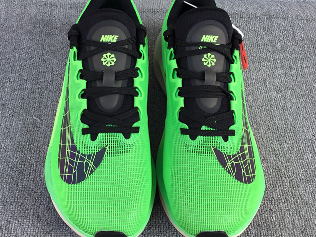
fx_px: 402
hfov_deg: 42.9
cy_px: 106
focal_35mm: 44
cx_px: 141
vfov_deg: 32.9
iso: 25
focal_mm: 3.3
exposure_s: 1/206
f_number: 2.4
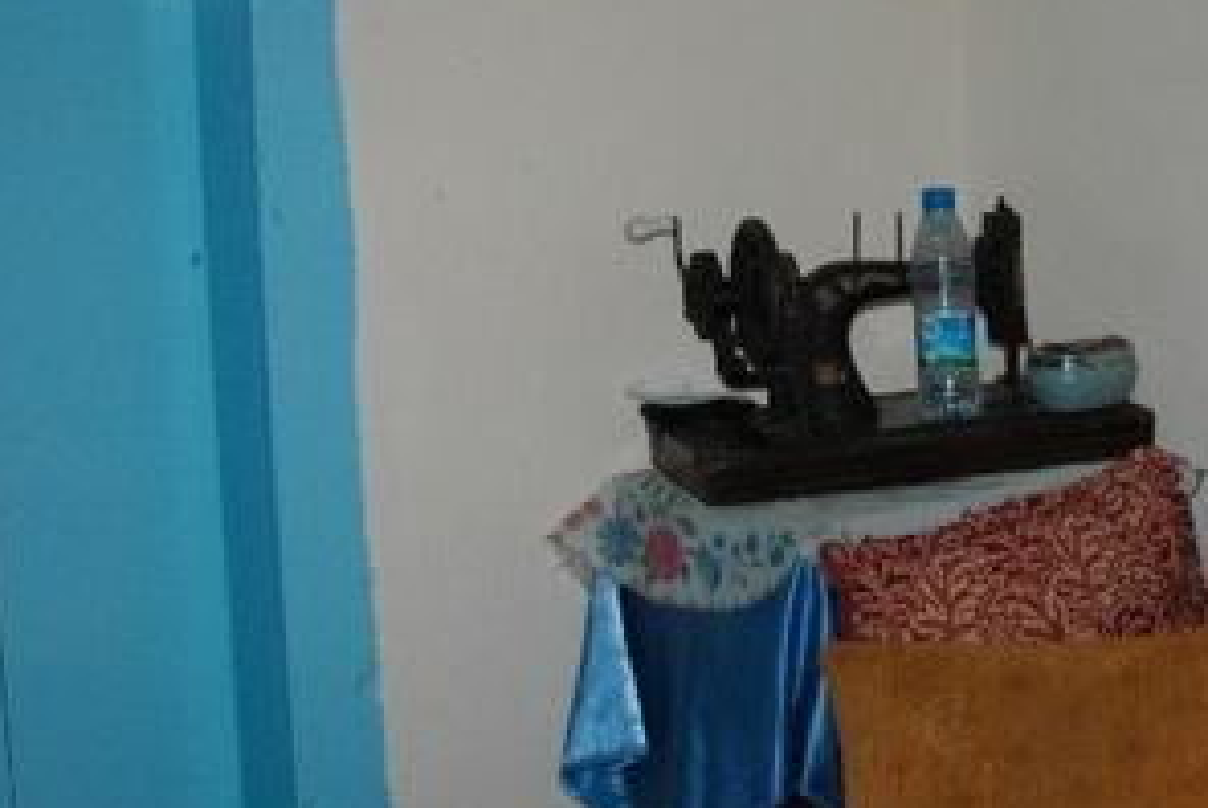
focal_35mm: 68
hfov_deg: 29.2
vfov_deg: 20.0
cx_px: 906
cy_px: 273
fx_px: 2284
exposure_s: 1/320
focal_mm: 28
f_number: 18
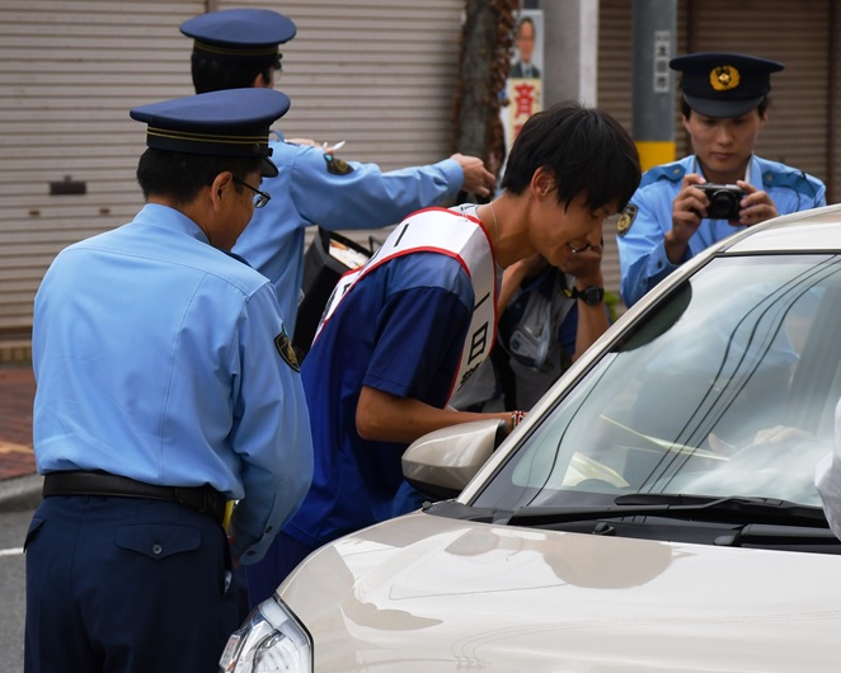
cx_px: 474
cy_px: 337
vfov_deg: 10.7
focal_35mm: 144
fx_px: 3585
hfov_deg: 13.4
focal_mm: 85
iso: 400
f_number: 7.1
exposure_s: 1/1600
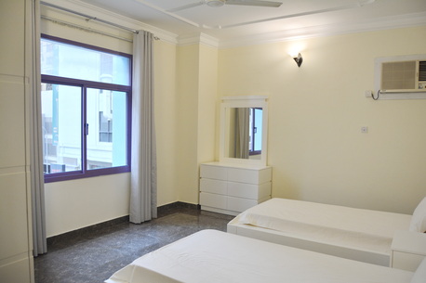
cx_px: 213
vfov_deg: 47.9
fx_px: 319
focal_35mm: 27
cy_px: 142
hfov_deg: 67.4
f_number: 4.5
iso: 400
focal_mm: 18
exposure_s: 1/80
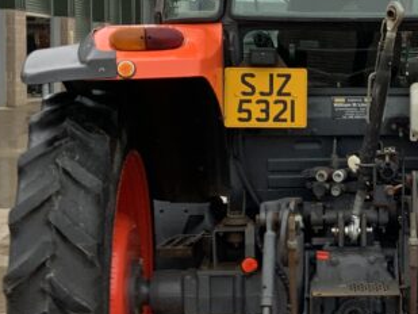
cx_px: 419
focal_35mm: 96
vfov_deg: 15.4
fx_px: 1160
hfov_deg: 19.8
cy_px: 126
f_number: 1.8
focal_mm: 3
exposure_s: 1/200
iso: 16
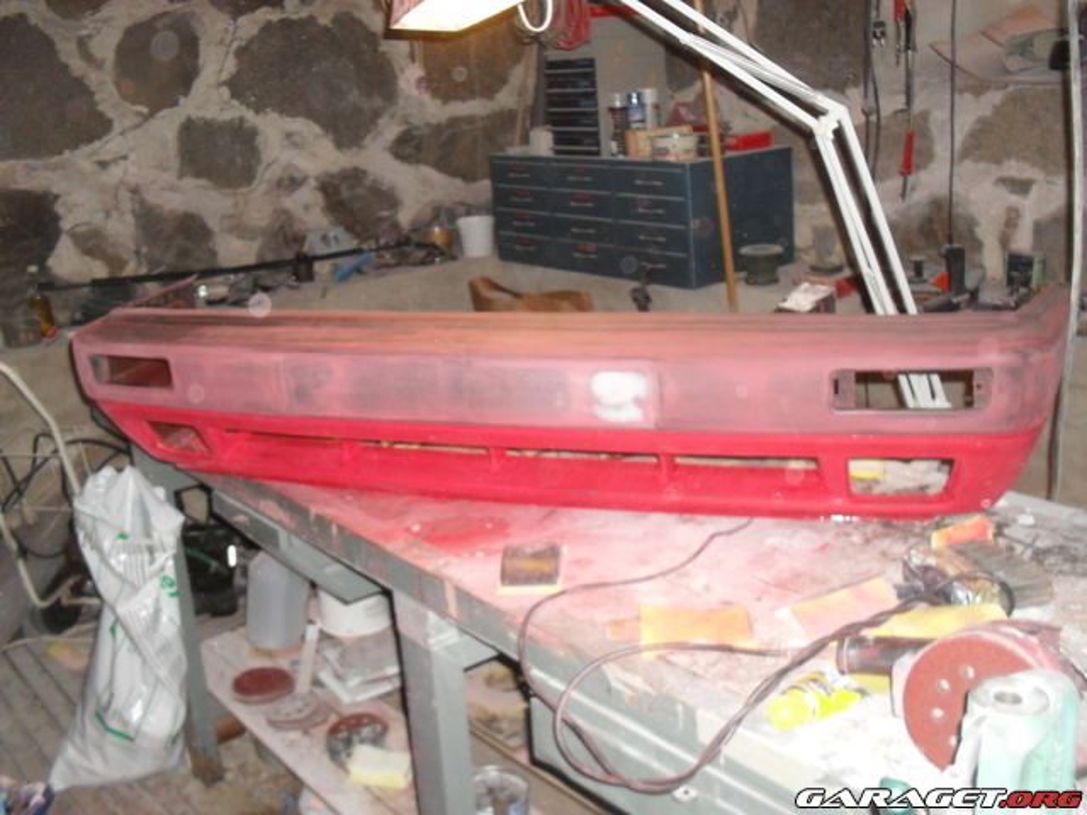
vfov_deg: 40.7
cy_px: 408
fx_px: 1099
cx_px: 544
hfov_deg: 52.6
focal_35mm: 35
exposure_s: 1/45
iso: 200
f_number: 3.2
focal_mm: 6.3
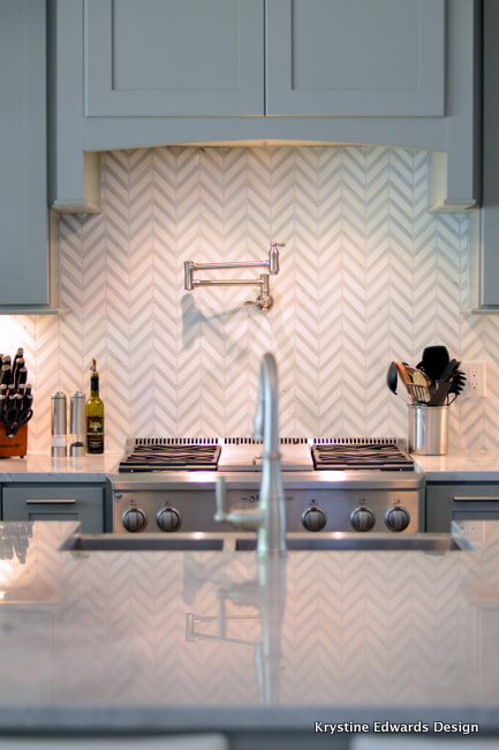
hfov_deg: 18.2
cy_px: 375
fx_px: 1560
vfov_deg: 27.0
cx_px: 250
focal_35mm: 75
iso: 400
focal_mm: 50
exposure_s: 1/60
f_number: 2
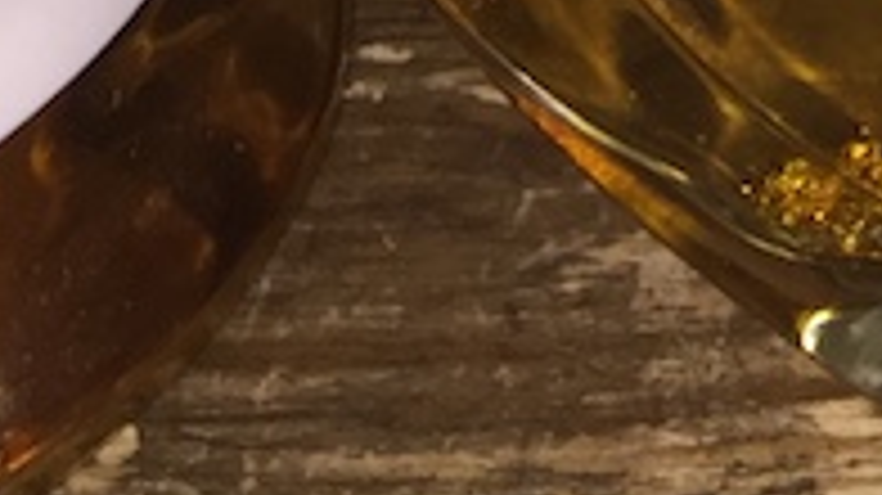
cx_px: 1490
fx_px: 3857
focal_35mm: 165
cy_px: -1634
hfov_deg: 12.2
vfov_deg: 5.9
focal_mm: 4.15
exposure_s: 1/33
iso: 40
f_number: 2.2
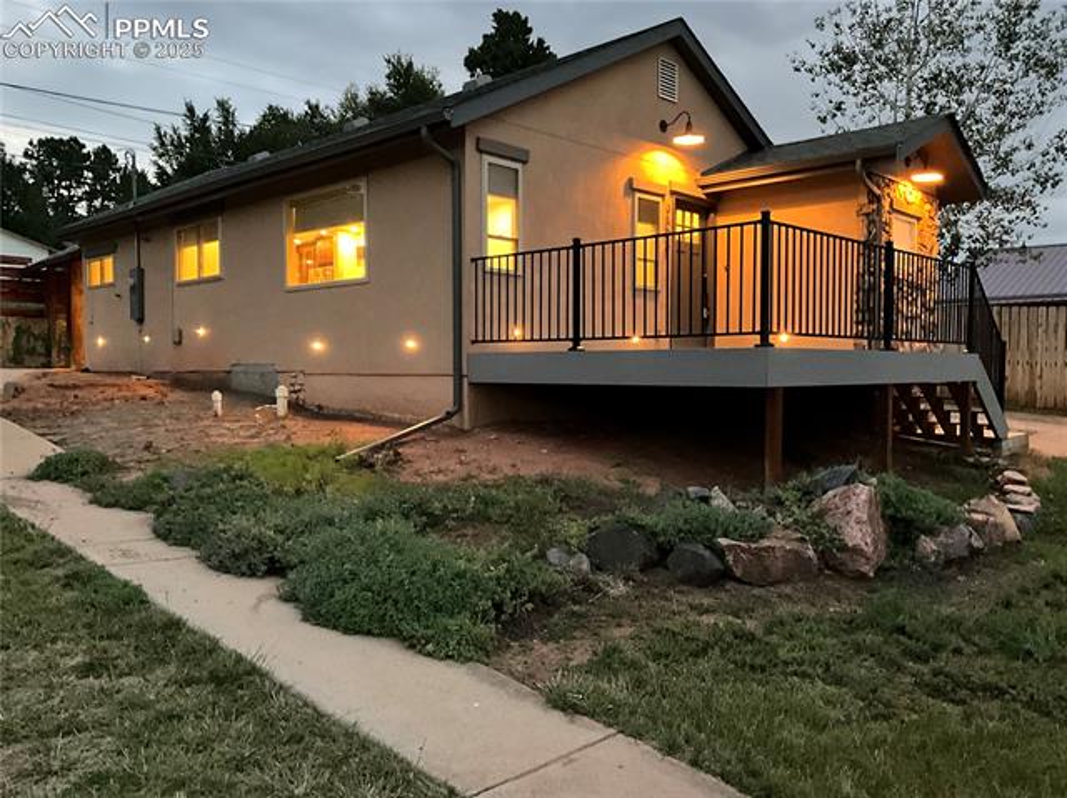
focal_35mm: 29
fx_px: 893
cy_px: 399
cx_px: 534
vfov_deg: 48.2
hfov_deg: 61.7
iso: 640
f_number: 1.8
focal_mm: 3
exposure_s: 1/26
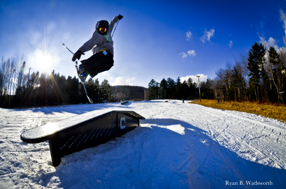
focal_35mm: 16
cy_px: 94
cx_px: 143
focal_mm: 10.5
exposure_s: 1/400
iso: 100
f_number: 11
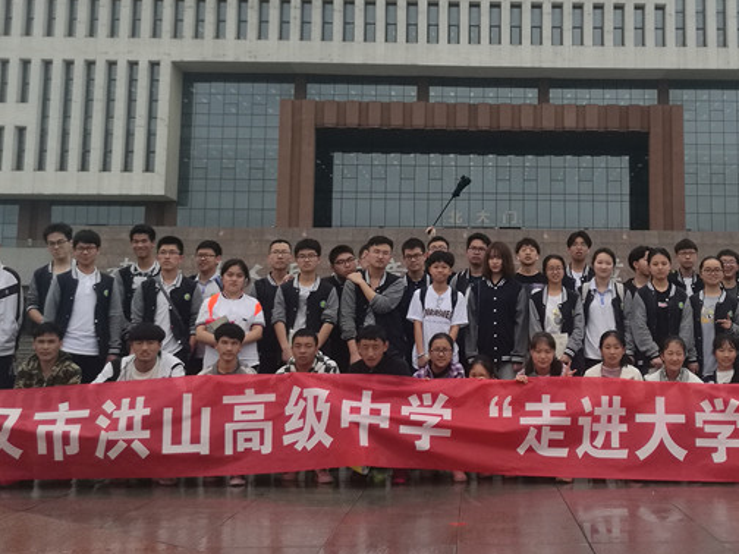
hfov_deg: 37.7
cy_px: 187
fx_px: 1067
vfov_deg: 28.9
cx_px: 507
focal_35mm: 50
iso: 50
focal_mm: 4.04
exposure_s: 1/444
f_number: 2
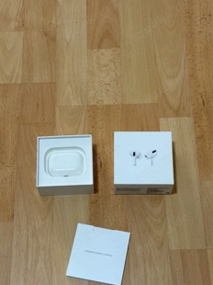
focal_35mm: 62
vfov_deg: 31.1
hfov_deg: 23.6
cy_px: 172
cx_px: 112
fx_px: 509
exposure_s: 1/40
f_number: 1.78
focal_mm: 6.76
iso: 320
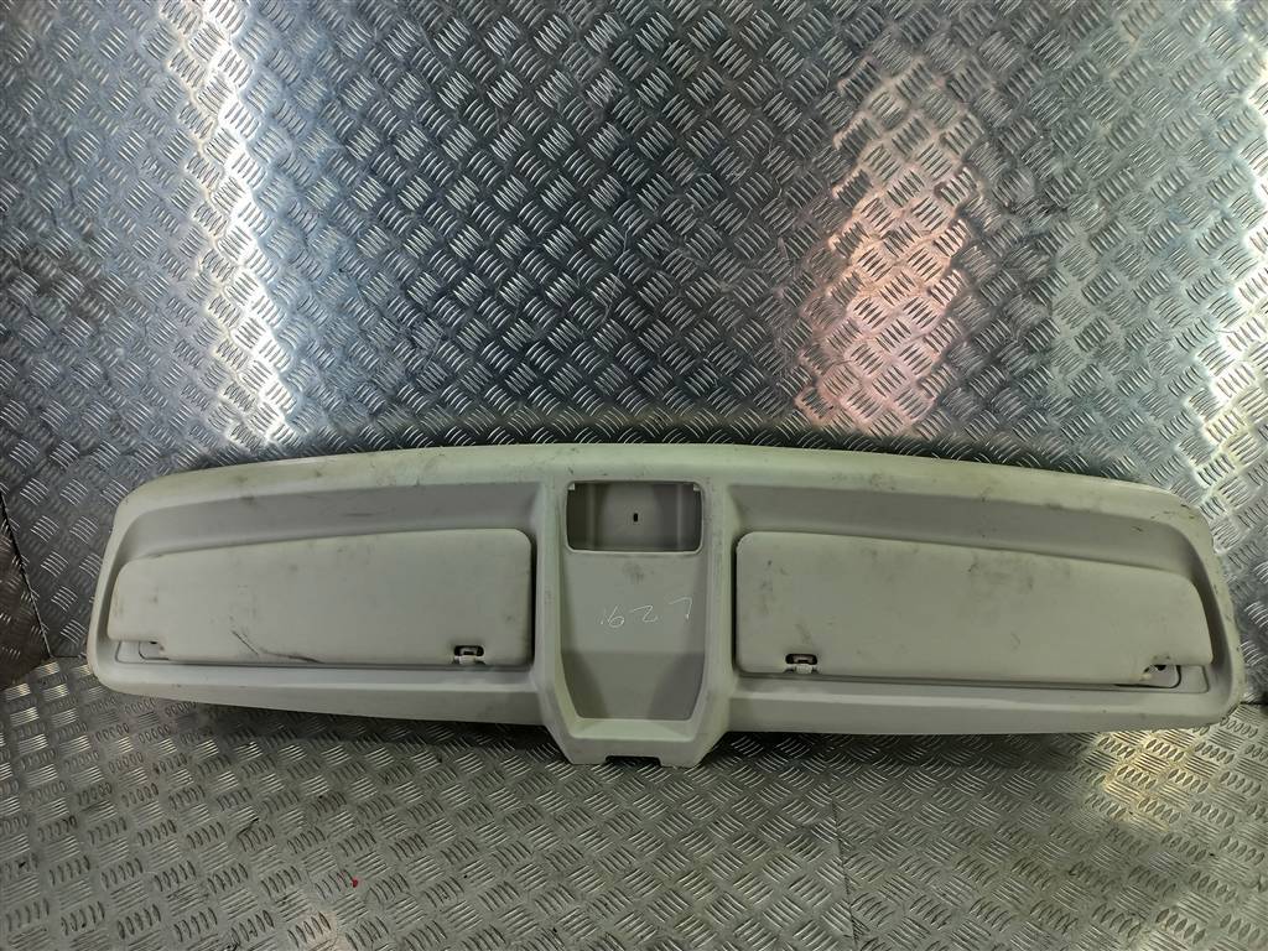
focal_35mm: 25
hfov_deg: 69.4
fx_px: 916
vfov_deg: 54.9
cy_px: 476
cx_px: 634
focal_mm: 4.6
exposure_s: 1/50
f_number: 1.8
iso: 32
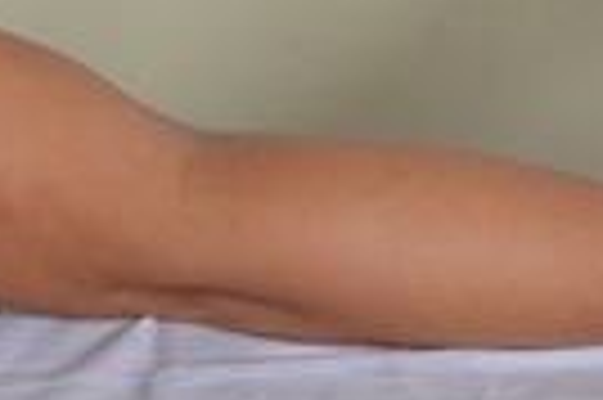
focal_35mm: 232
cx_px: 792
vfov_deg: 5.7
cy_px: -443
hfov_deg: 8.7
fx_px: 3881
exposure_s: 1/125
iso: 1000
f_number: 5.6
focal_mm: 32
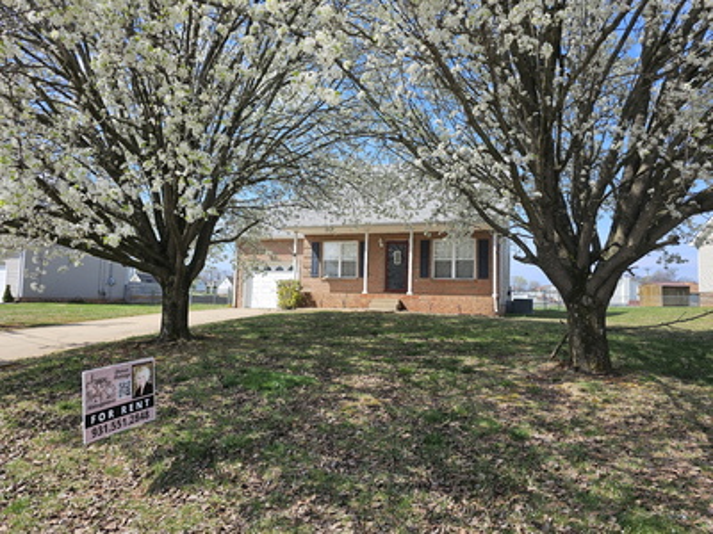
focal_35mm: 23
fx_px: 474
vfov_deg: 58.9
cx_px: 356
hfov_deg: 73.9
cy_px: 267
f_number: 1.7
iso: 10
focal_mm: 6.3
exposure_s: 1/418
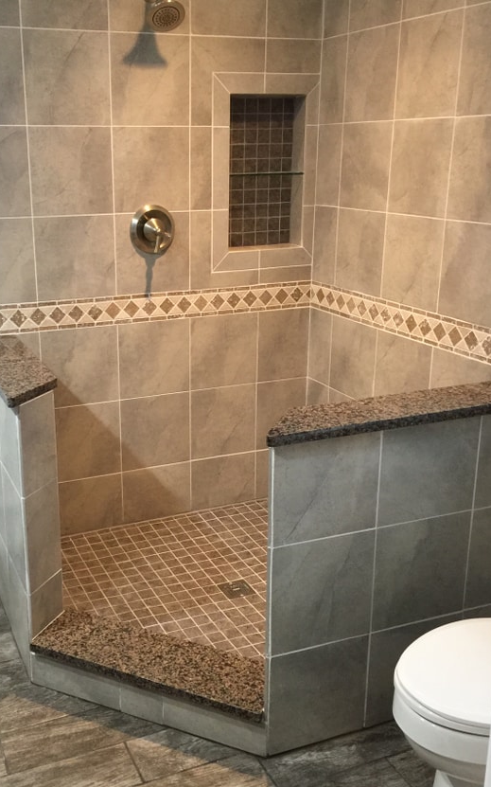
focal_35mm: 37
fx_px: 793
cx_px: 160
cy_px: 398
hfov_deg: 34.1
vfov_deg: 52.8
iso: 100
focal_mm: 4.15
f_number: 2.2
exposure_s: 1/15
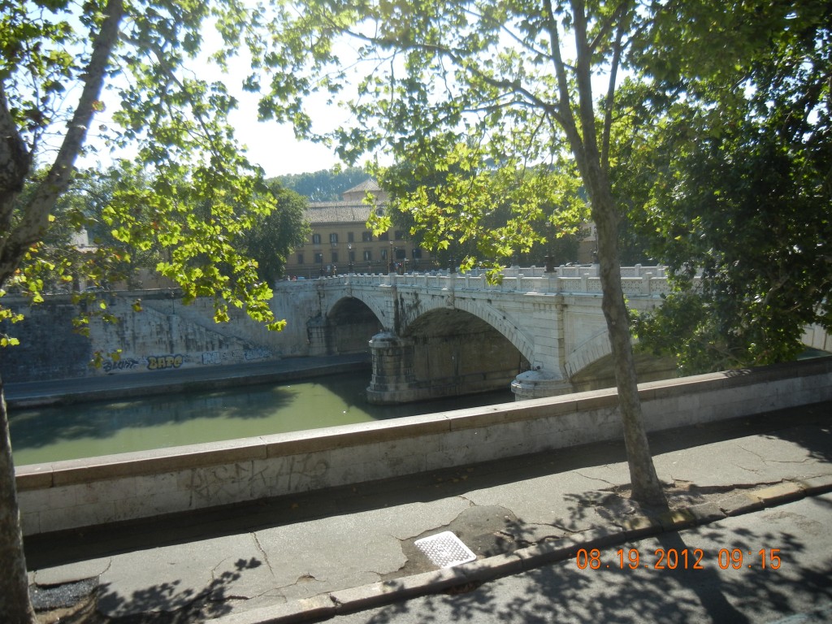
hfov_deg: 60.0
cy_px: 312
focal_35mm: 30
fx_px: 721
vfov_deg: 46.8
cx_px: 416
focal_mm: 5.4
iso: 160
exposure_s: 1/797
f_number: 3.5
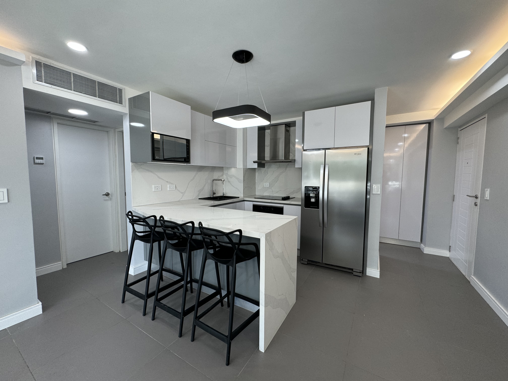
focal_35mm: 14
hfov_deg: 102.1
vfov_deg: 85.7
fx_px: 205
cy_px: 190
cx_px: 254
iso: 100
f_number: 2.2
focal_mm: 2.22
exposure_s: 1/120
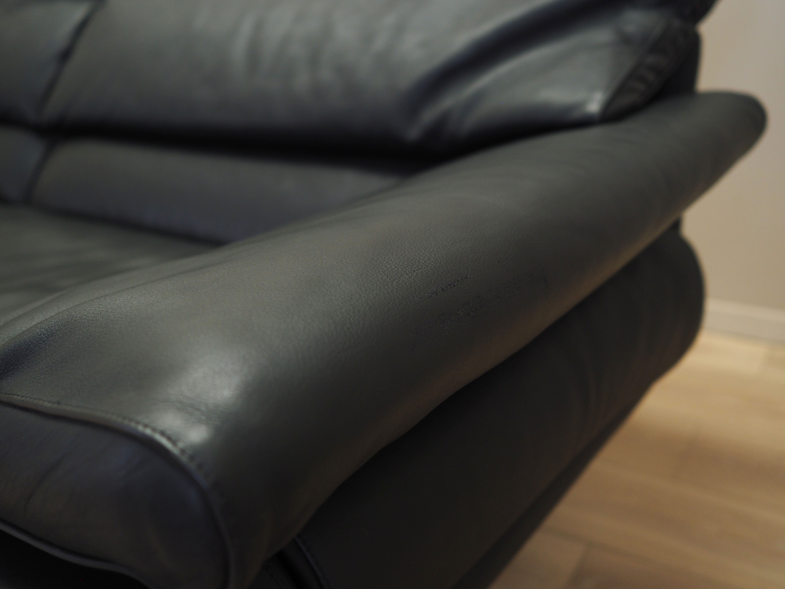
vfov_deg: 41.8
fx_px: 771
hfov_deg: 54.0
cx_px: 392
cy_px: 294
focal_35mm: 34
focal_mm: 17
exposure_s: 1/40
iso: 320
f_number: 2.2
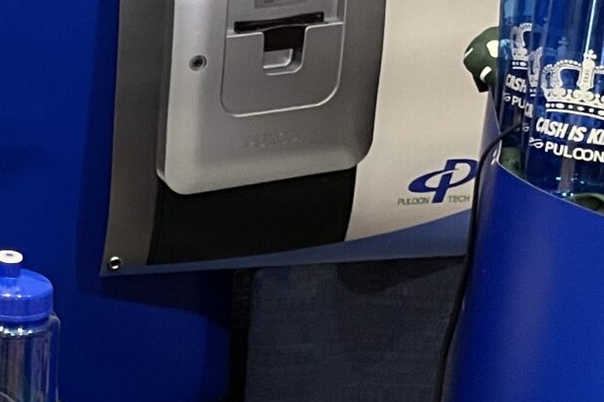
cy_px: -34
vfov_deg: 11.9
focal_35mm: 113
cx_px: -524
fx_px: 1895
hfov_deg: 15.3
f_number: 1.6
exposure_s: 1/60
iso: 400
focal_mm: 4.2
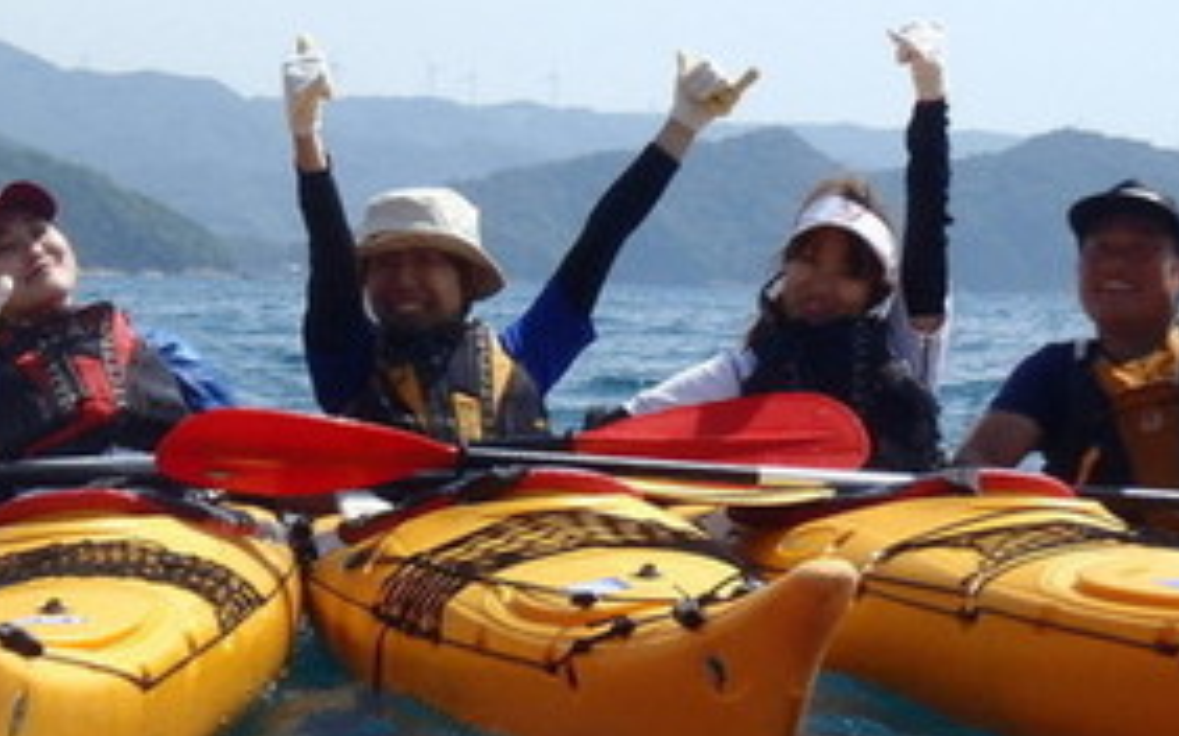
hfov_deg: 17.8
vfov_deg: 11.2
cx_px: 426
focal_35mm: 117
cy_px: 324
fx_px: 3758
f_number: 14
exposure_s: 1/80
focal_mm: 10.73
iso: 125
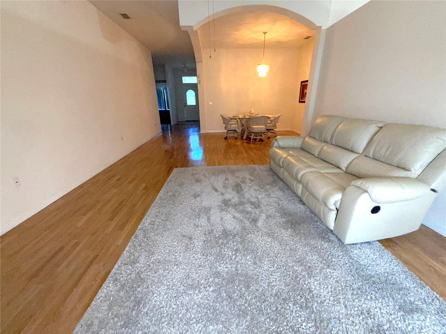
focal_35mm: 14
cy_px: 167
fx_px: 180
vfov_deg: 85.7
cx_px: 223
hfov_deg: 102.1
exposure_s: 1/60
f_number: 2.2
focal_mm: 2.22
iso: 250
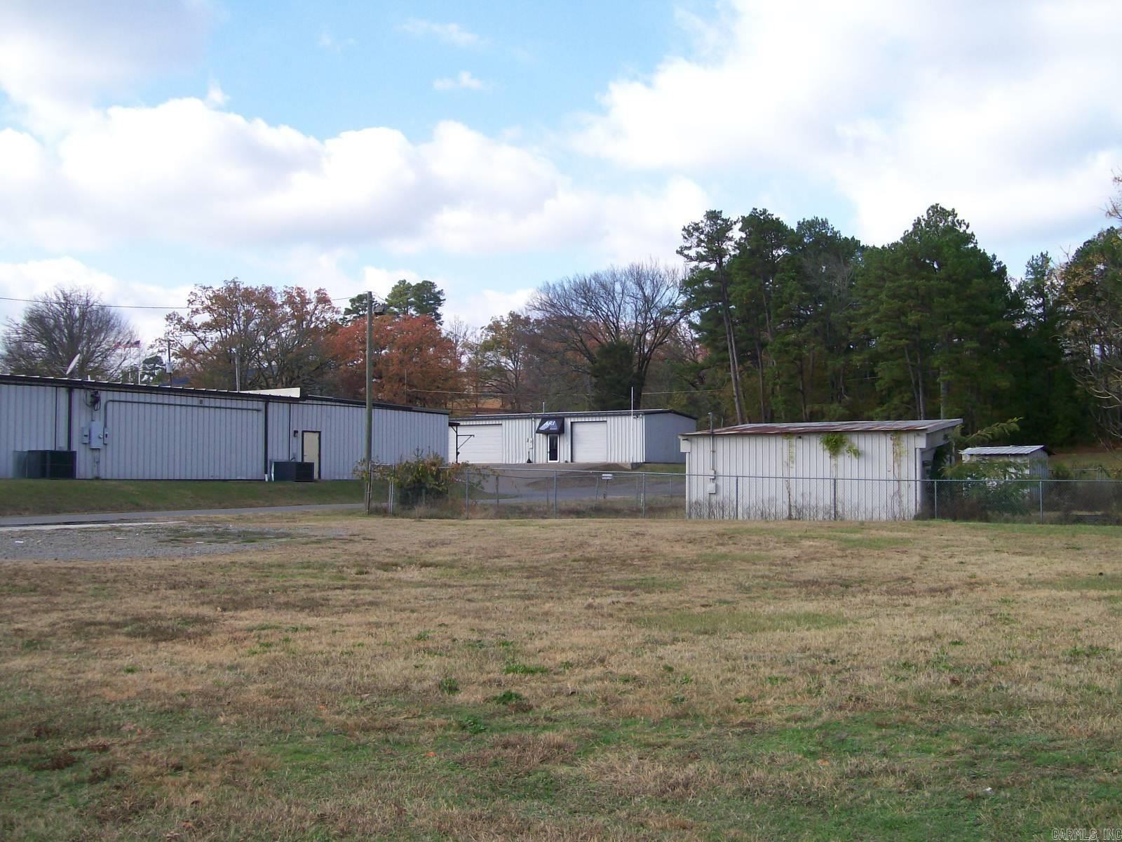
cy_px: 421
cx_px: 561
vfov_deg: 39.7
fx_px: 1167
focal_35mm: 36
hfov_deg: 51.4
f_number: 2.7
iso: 80
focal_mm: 6
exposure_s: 1/694
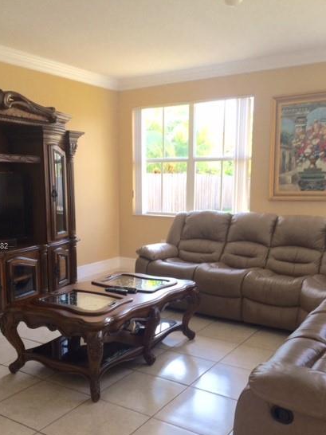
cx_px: 161
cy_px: 247
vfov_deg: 53.8
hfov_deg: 41.8
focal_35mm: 34
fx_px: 427
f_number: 2.2
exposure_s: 1/60
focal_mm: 4.15
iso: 50
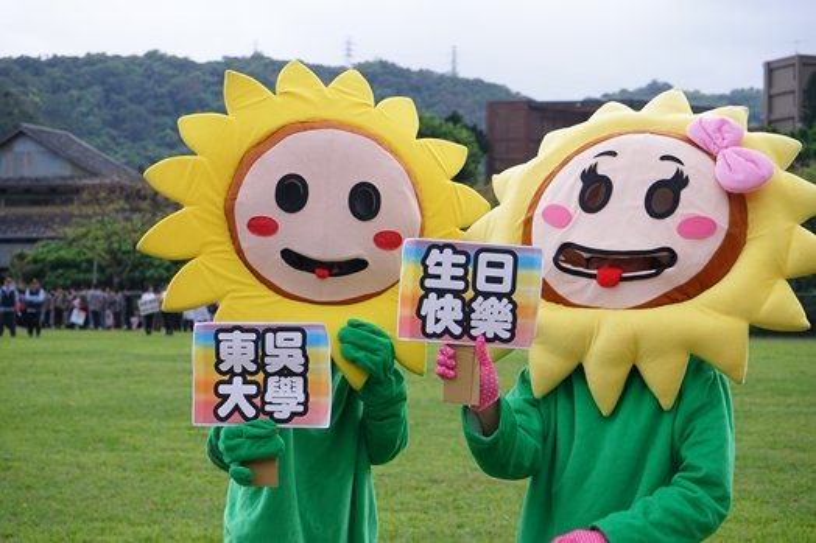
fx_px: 1518
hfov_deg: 30.1
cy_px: 272
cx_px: 408
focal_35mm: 67
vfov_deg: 20.3
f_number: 8
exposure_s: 1/500
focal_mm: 67
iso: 640
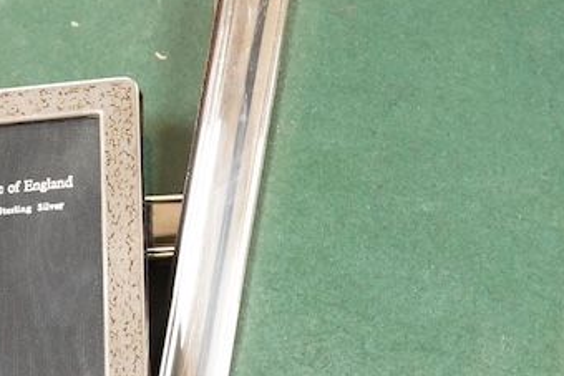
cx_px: 387
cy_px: 73
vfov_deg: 9.2
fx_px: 2335
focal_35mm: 149
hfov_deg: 13.7
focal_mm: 30
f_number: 3.5
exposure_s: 1/200
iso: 2500
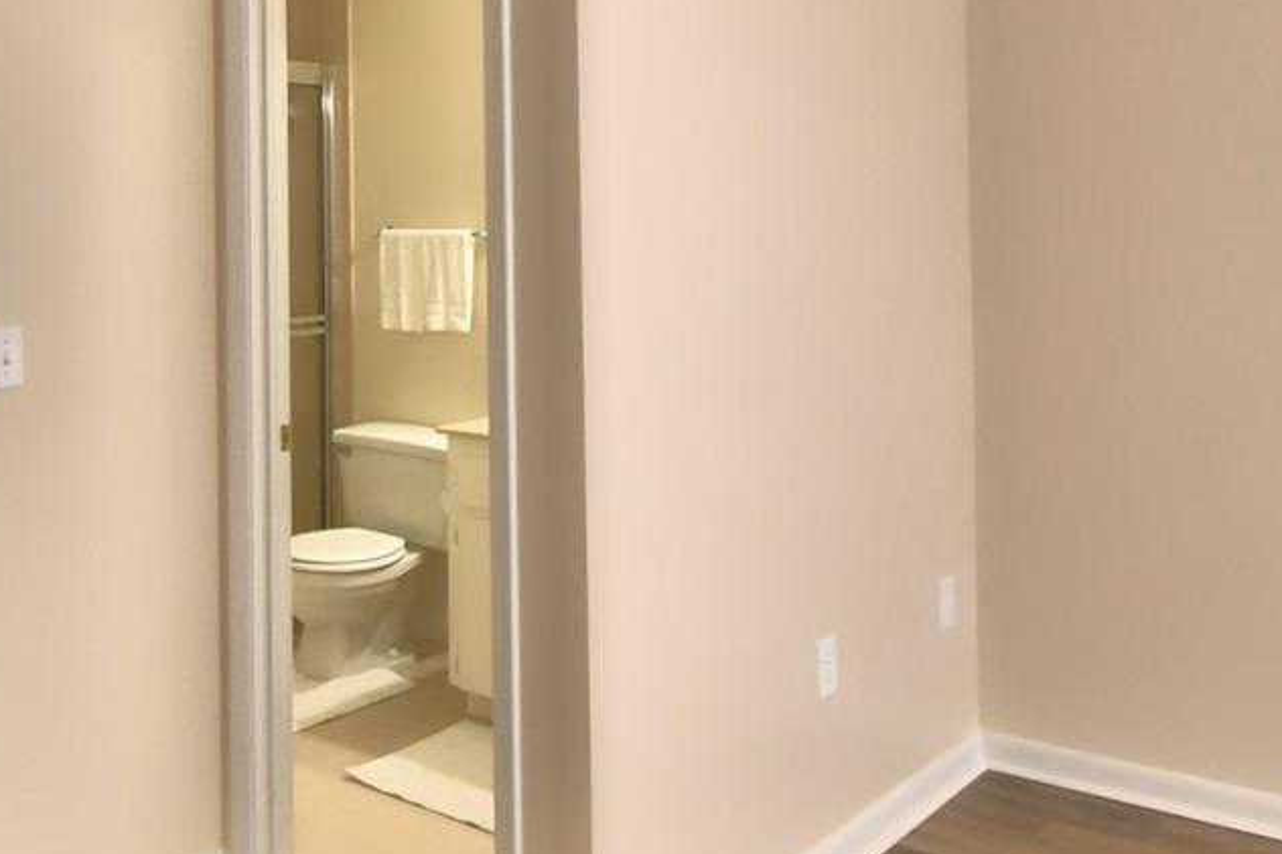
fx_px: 1353
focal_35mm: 38
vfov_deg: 34.2
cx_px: 361
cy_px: 195
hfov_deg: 49.2
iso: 400
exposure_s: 1/40
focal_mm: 10
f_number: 4.5
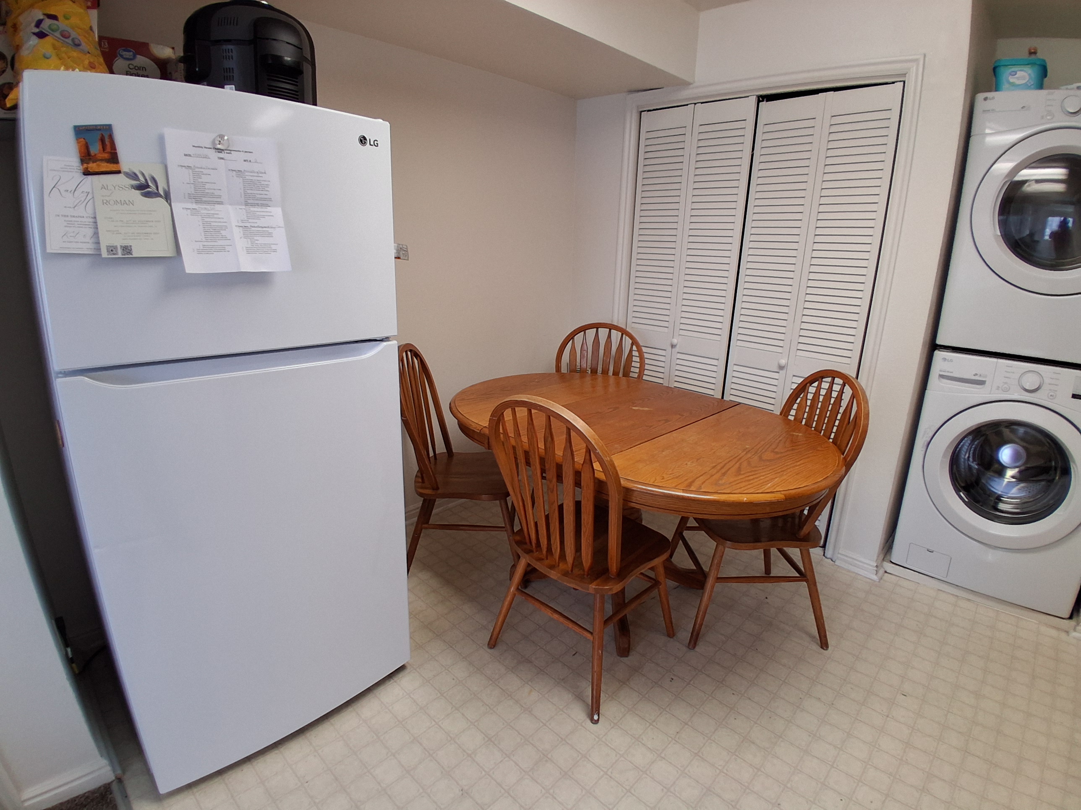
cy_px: 405
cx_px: 540
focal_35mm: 17
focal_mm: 1.4
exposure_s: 1/60
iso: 100
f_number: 2.2
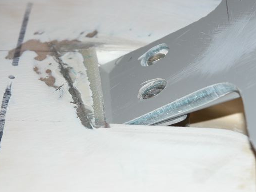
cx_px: 146
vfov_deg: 6.2
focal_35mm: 239
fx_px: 1769
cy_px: 102
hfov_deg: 8.3
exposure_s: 1/125
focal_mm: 48.5
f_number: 4
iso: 100
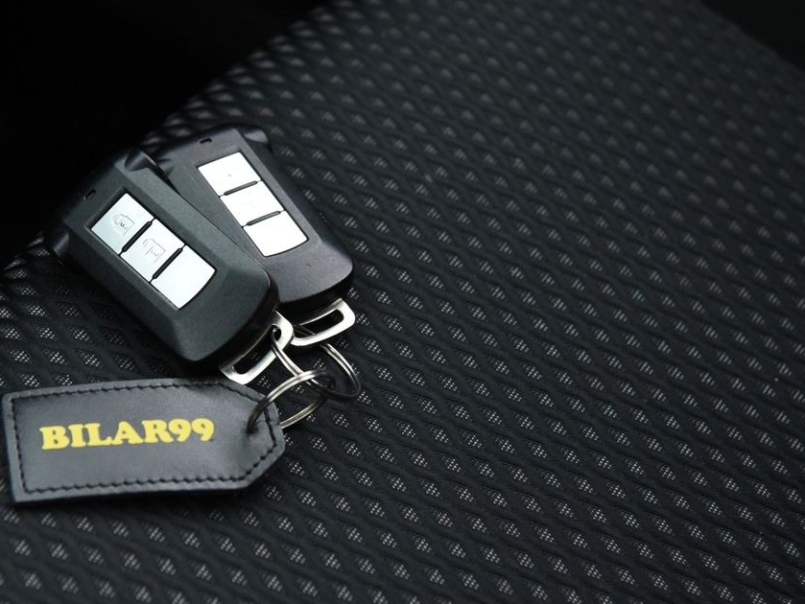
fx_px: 2071
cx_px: 203
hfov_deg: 21.8
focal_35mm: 89
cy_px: 269
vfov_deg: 16.6
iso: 4000
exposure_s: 1/20
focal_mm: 48
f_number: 4
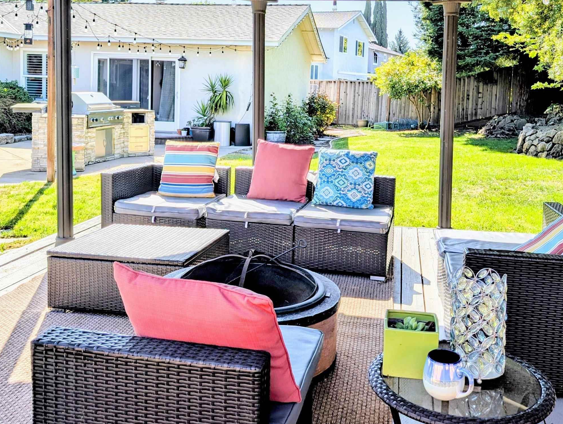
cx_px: 309
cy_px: 133
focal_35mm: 37
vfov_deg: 38.2
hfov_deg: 50.0
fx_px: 603
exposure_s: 1/1052
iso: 19
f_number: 1.68
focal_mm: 6.9
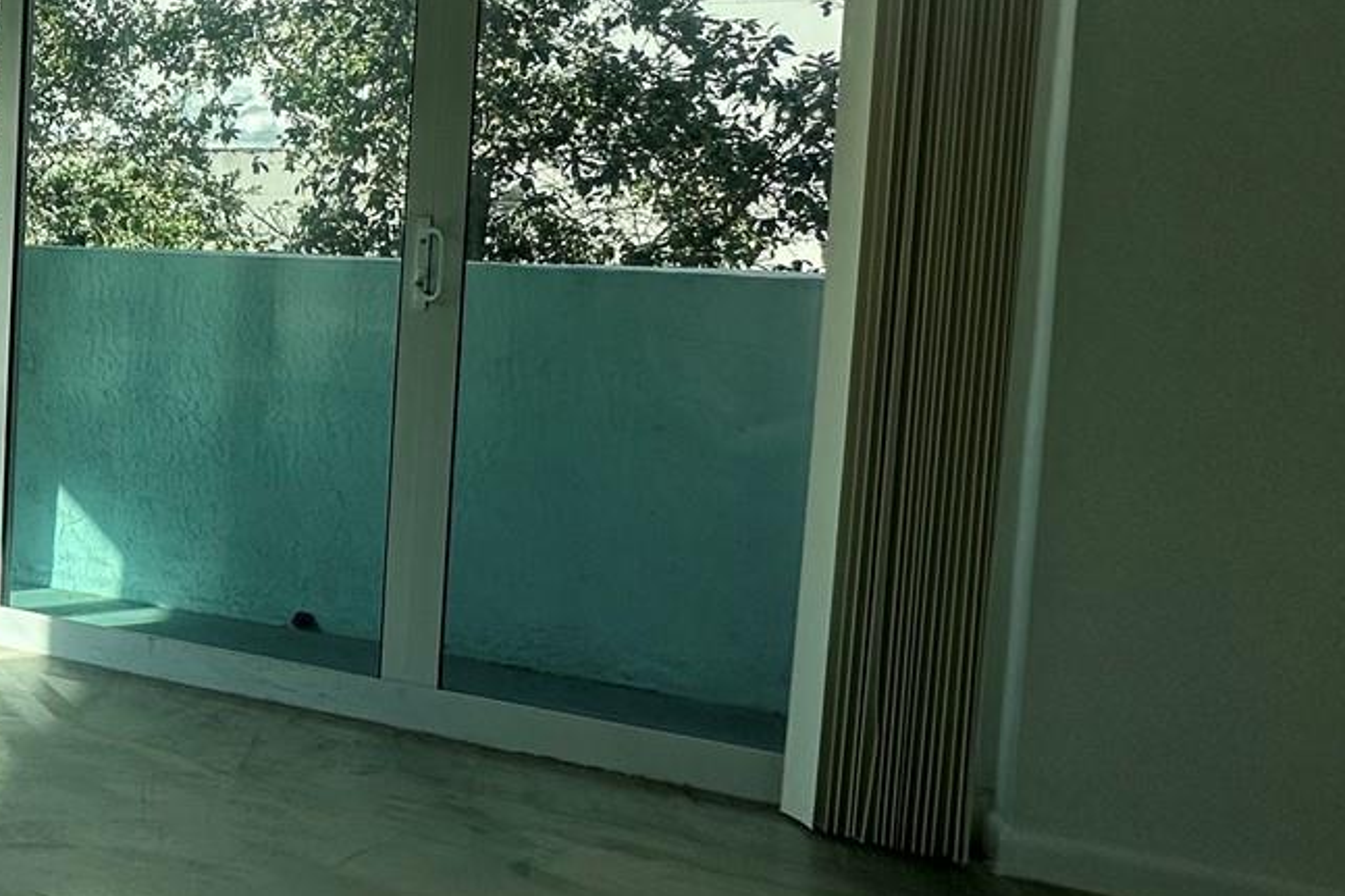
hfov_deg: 38.2
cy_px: 274
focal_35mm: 36
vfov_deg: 36.3
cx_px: -297
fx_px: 1345
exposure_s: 1/744
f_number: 2.2
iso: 40
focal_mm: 2.22
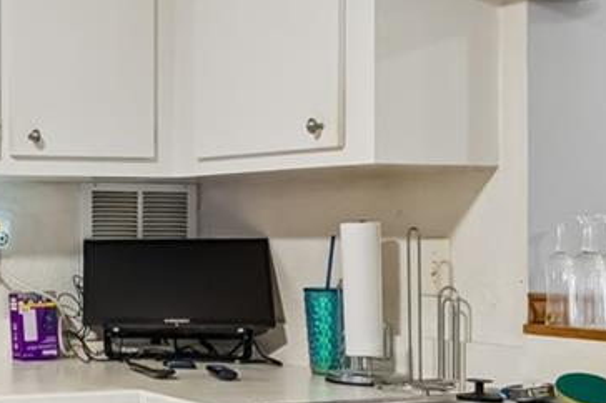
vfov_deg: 20.6
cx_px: -290
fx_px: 1110
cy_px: 218
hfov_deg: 24.3
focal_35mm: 66
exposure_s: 1.6
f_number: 7.1
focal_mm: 10
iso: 100
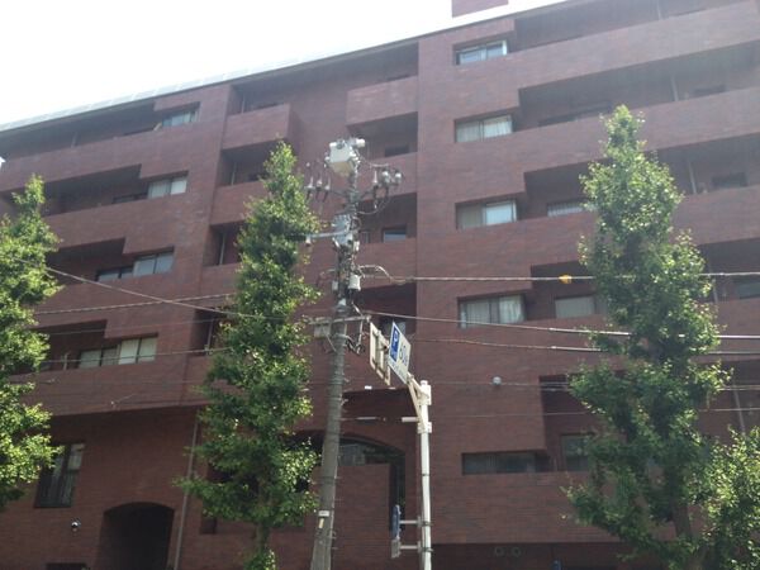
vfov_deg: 40.7
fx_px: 768
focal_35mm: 35
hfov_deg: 52.6
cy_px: 285
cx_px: 380
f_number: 2.4
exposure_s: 1/593
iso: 64
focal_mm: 4.28
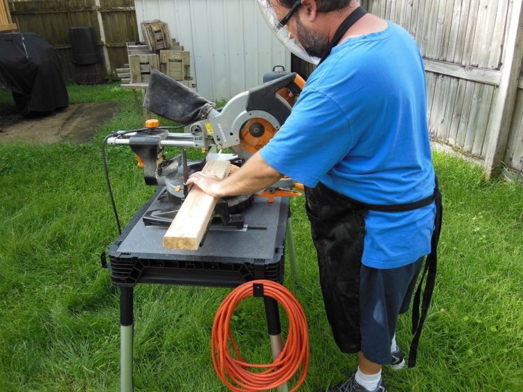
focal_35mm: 29
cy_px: 196
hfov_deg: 61.7
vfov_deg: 48.2
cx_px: 262
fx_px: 438
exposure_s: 1/250
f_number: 3.7
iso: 125
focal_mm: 5.2
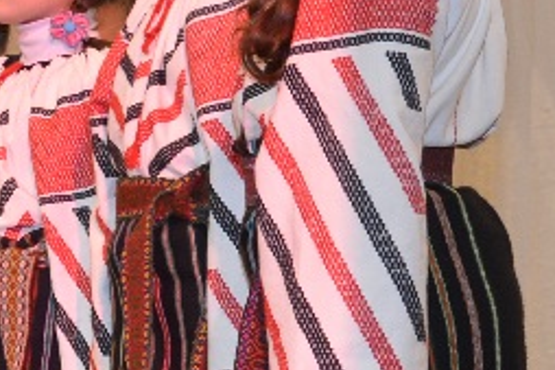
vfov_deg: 5.7
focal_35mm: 241
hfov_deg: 8.1
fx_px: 3713
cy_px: 195
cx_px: -562
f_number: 4.2
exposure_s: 1/60
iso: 560
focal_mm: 34
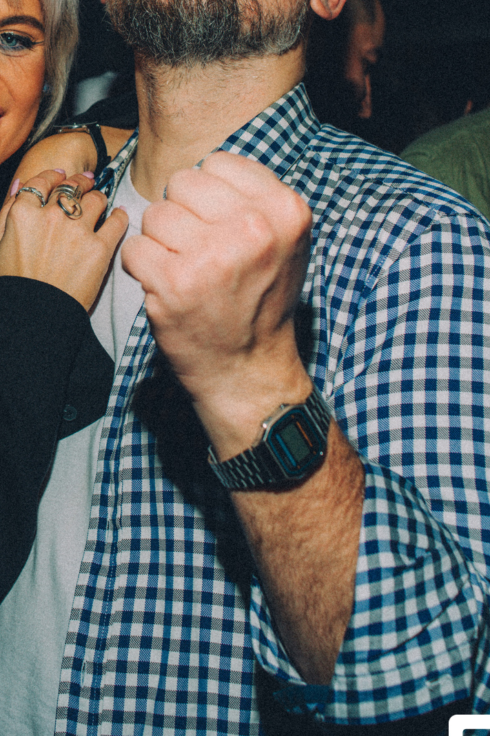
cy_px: 138
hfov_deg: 21.3
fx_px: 1287
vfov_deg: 31.0
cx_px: 88
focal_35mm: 63
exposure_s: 1/160
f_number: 5.6
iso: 400
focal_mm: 35
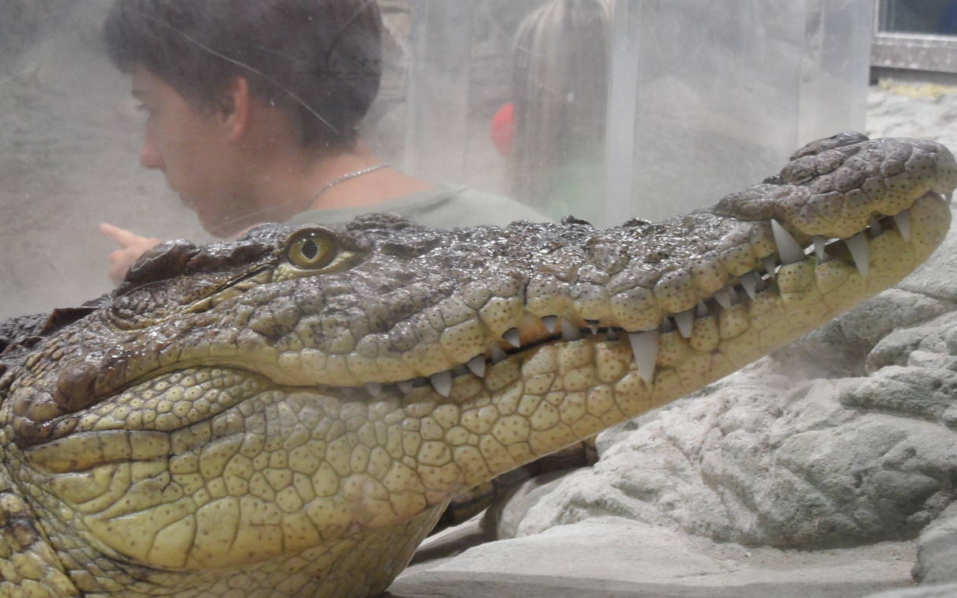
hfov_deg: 29.3
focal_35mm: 70
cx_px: 378
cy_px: 314
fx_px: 1826
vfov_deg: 18.6
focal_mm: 8.2
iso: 200
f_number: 3.8
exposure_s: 1/10
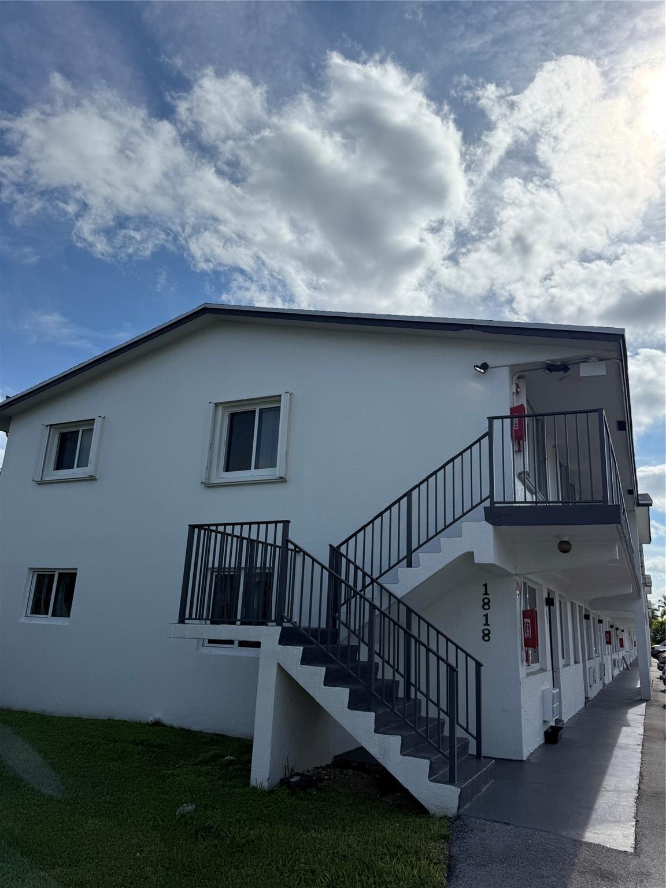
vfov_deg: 71.6
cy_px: 444
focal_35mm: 24
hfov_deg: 56.8
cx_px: 333
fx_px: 616
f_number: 1.78
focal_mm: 6.76
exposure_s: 1/14286
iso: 80
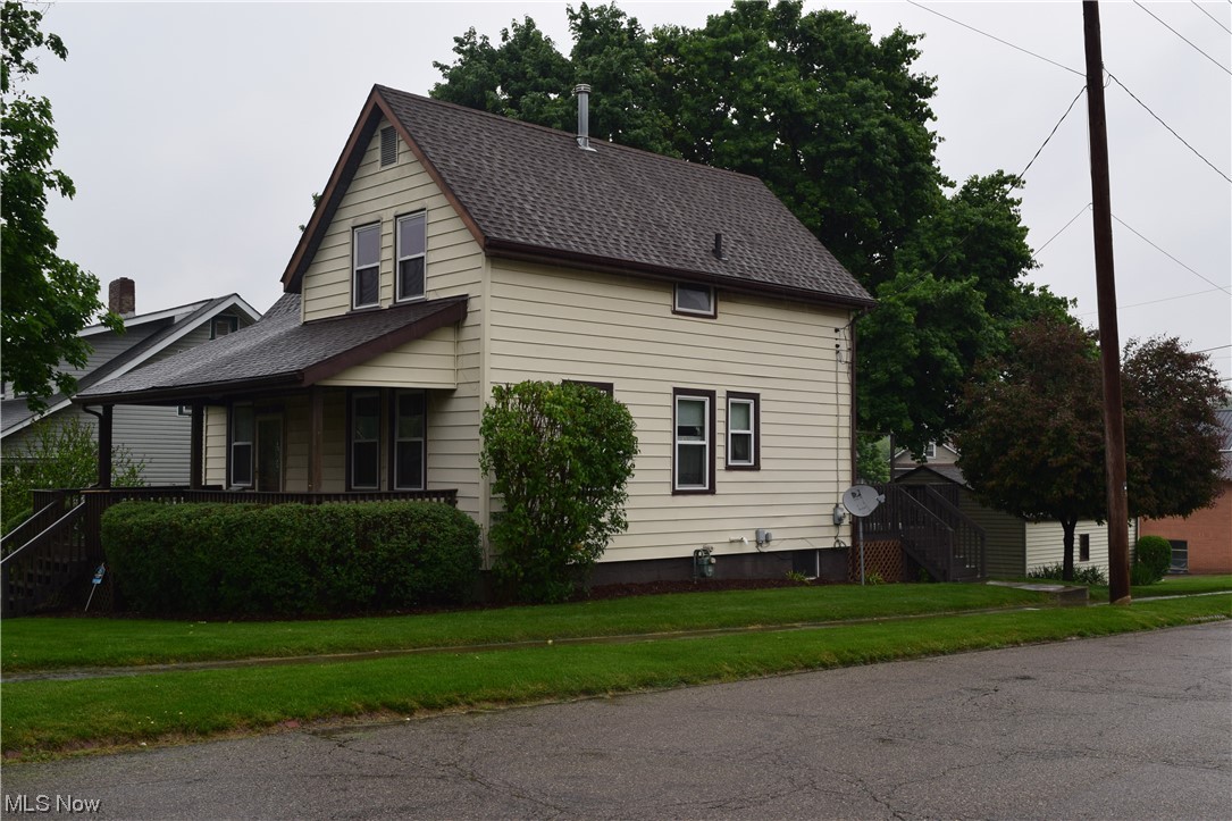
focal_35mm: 38
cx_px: 616
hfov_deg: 51.3
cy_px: 410
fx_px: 1283
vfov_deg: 35.5
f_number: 9
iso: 400
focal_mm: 25
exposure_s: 1/125
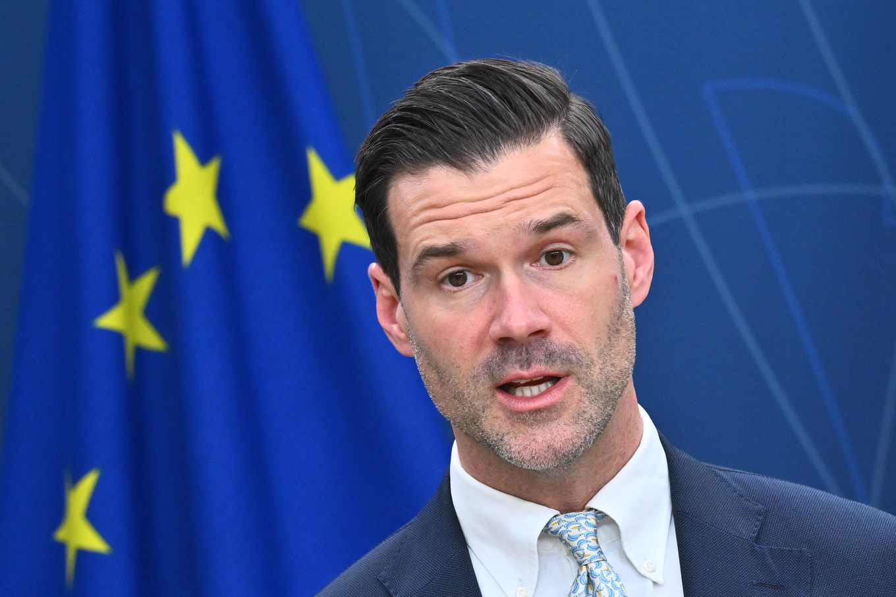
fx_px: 4976
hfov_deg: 10.3
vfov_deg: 6.9
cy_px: 298
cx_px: 448
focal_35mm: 200
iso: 2000
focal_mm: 200
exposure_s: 1/320
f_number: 4.5
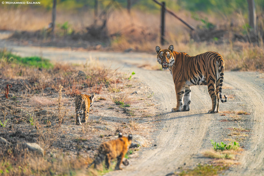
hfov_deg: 3.4
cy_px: 88
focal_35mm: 600
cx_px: 132
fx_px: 4400
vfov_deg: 2.3
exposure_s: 1/5000
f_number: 4
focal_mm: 600
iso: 800
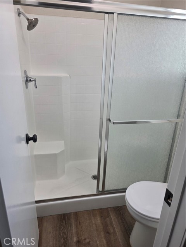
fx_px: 165
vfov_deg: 73.9
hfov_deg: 58.9
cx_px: 93
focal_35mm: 23
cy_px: 124
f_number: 1.7
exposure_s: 1/120
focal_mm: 6.3
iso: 80
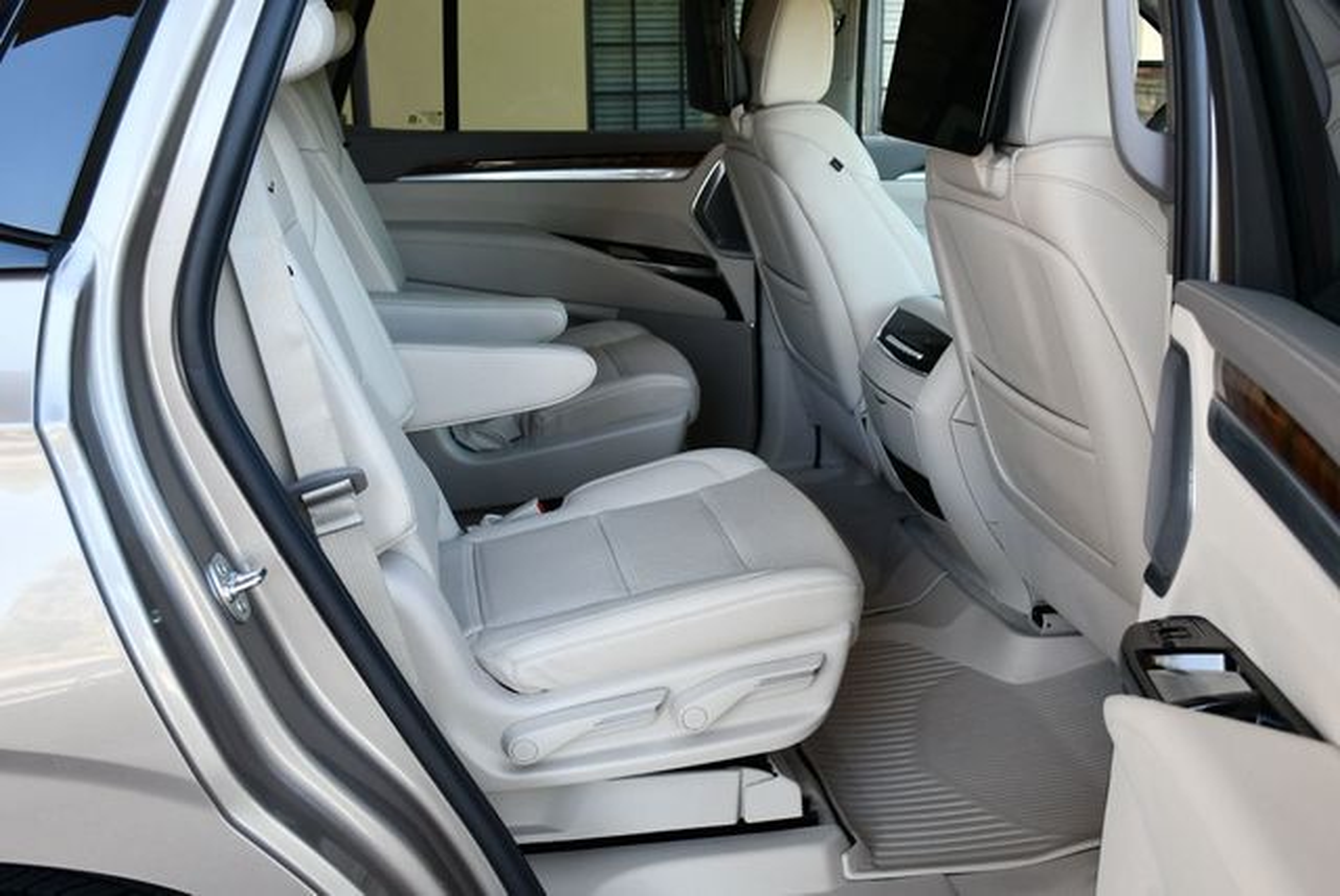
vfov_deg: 36.9
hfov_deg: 53.1
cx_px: 670
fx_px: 1341
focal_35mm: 36
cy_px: 448
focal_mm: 18
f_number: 3.5
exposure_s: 1/250
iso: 560
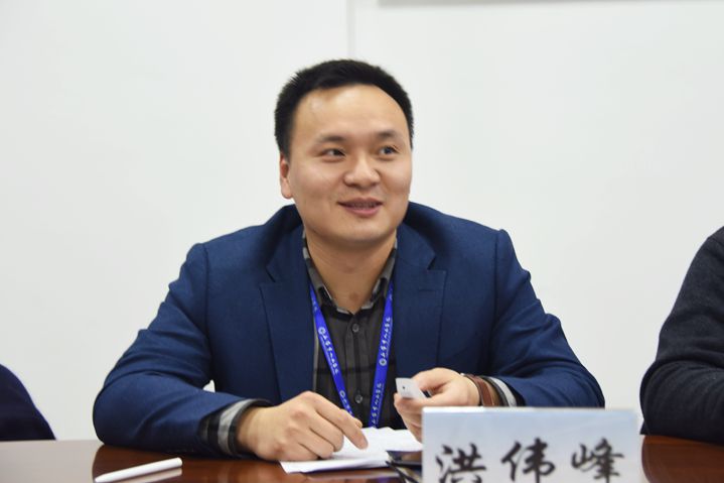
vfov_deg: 16.1
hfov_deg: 23.9
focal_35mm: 85
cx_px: 362
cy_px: 242
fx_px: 1709
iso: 1000
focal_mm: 85
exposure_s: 1/30
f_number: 5
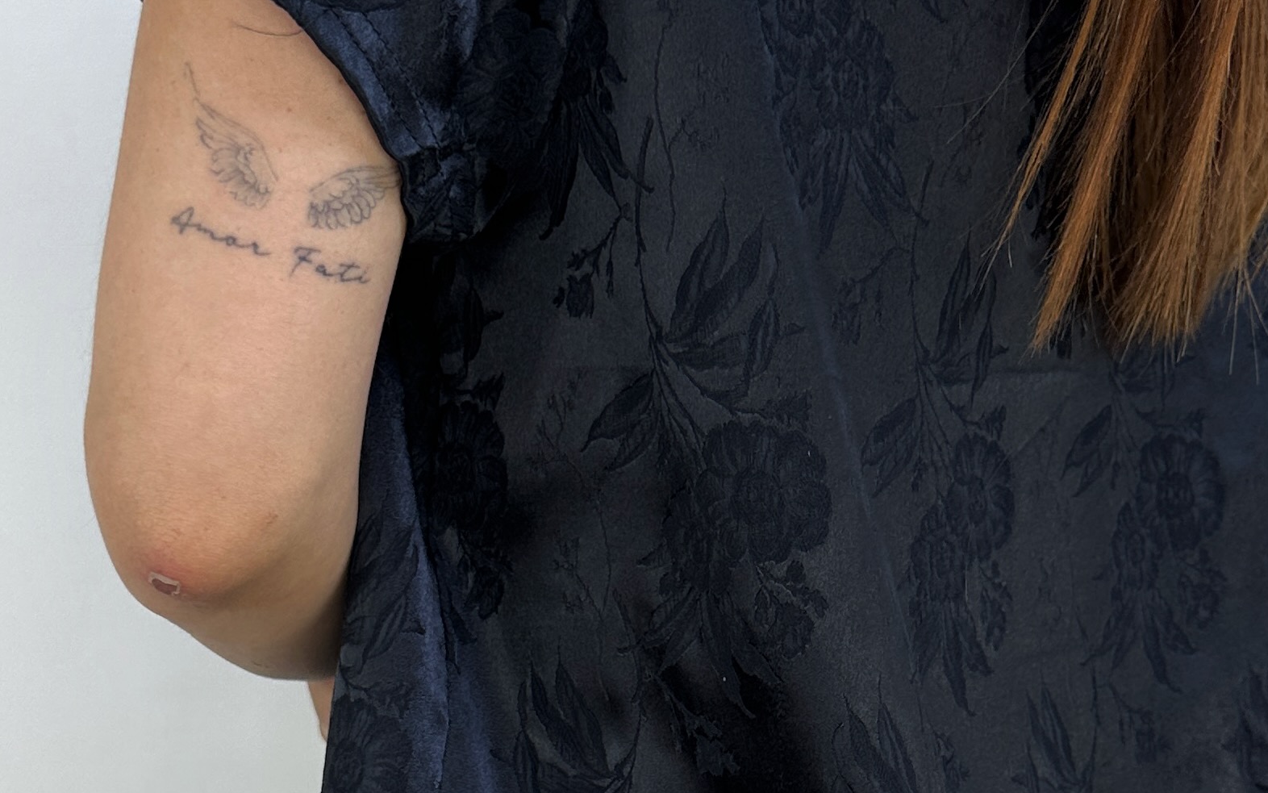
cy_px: 481
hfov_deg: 37.5
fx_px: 1866
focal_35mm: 54
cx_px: 725
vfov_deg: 23.9
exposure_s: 1/543
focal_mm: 6.86
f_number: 1.78
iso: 80
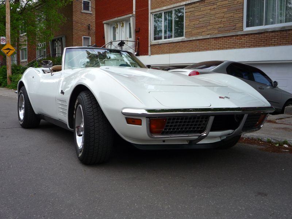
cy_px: 110
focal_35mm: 40
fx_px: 337
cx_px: 146
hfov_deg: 46.8
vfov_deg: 36.0
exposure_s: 1/100
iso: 100
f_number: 4.3
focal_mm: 7
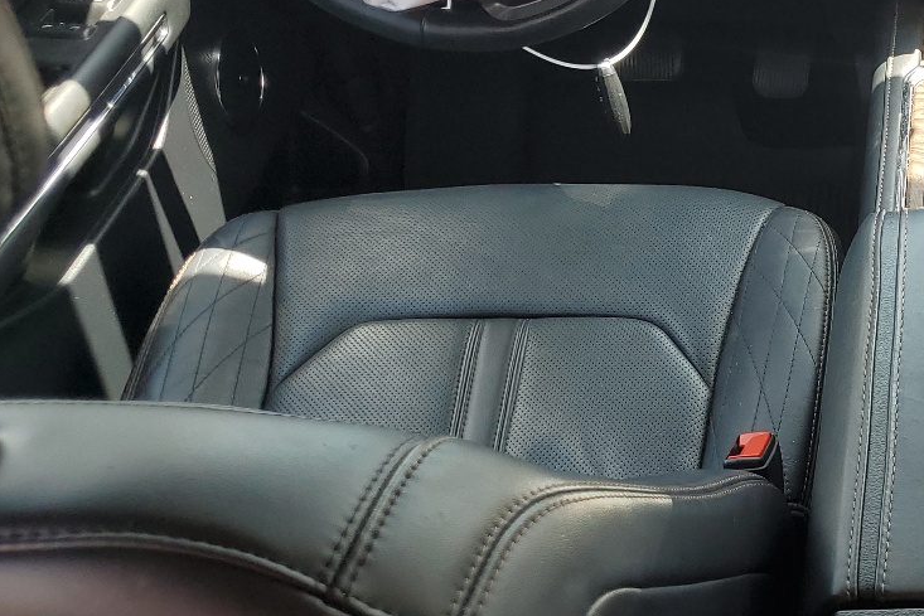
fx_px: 1515
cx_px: 985
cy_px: 224
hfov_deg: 30.7
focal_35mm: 59
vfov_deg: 22.9
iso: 50
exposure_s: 1/250
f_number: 1.5
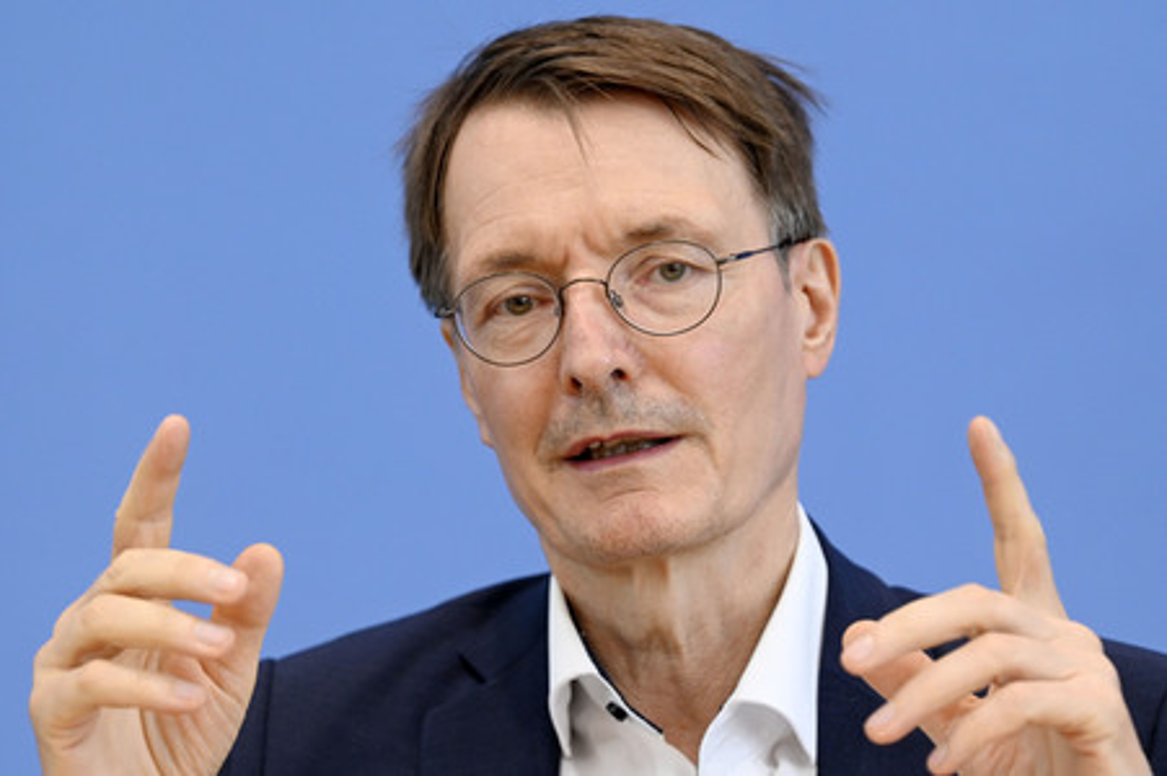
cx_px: 584
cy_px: 388
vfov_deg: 7.4
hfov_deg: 11.1
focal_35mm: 185
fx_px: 5993
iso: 4000
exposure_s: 1/800
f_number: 5.6
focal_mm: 185
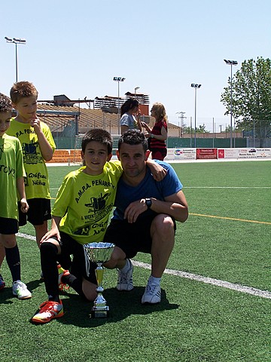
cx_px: 136
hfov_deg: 22.9
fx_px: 668
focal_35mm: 64
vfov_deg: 30.3
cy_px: 181
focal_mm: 10.7
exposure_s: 1/500
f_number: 4.5
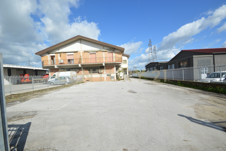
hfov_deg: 100.4
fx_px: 94
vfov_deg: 77.2
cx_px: 113
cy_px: 76
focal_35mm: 15
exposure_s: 1/320
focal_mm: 10
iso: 100
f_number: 9
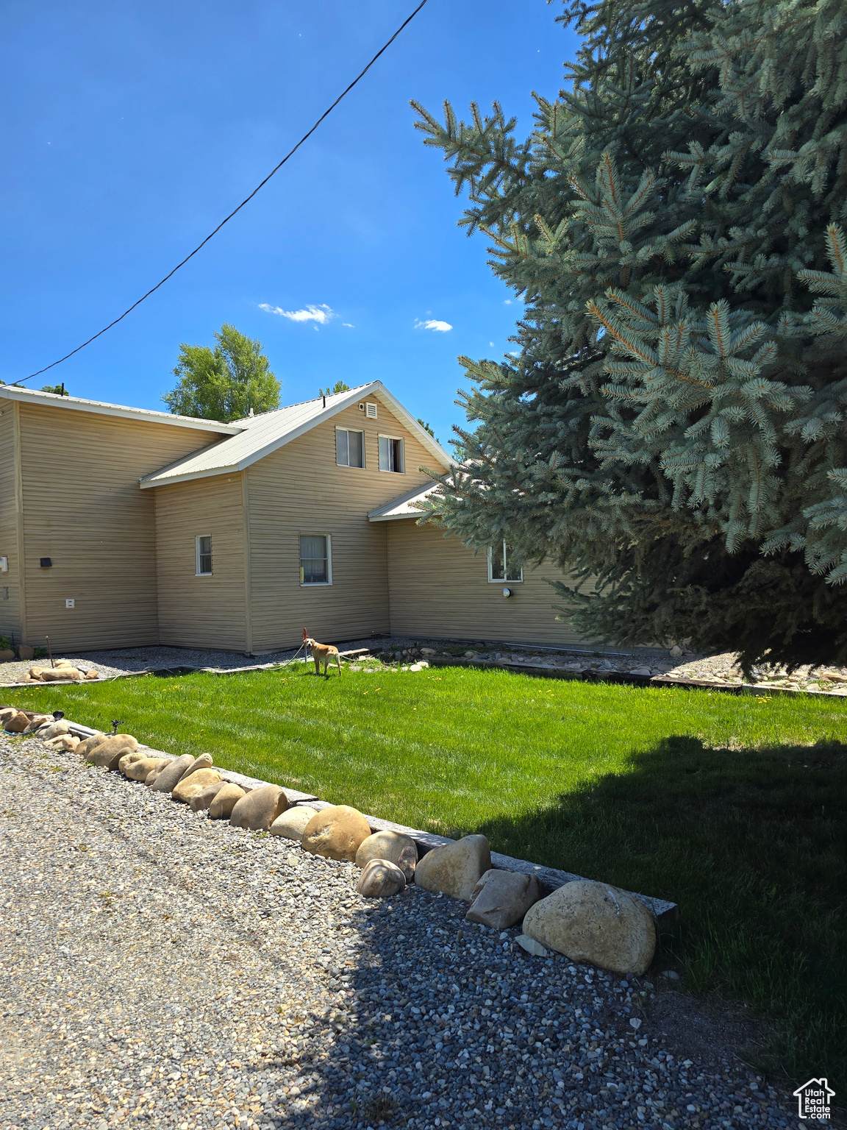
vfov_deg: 73.9
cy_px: 565
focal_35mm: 23
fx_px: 750
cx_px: 424
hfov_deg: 58.9
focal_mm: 6.3
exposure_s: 1/556
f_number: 1.7
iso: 12
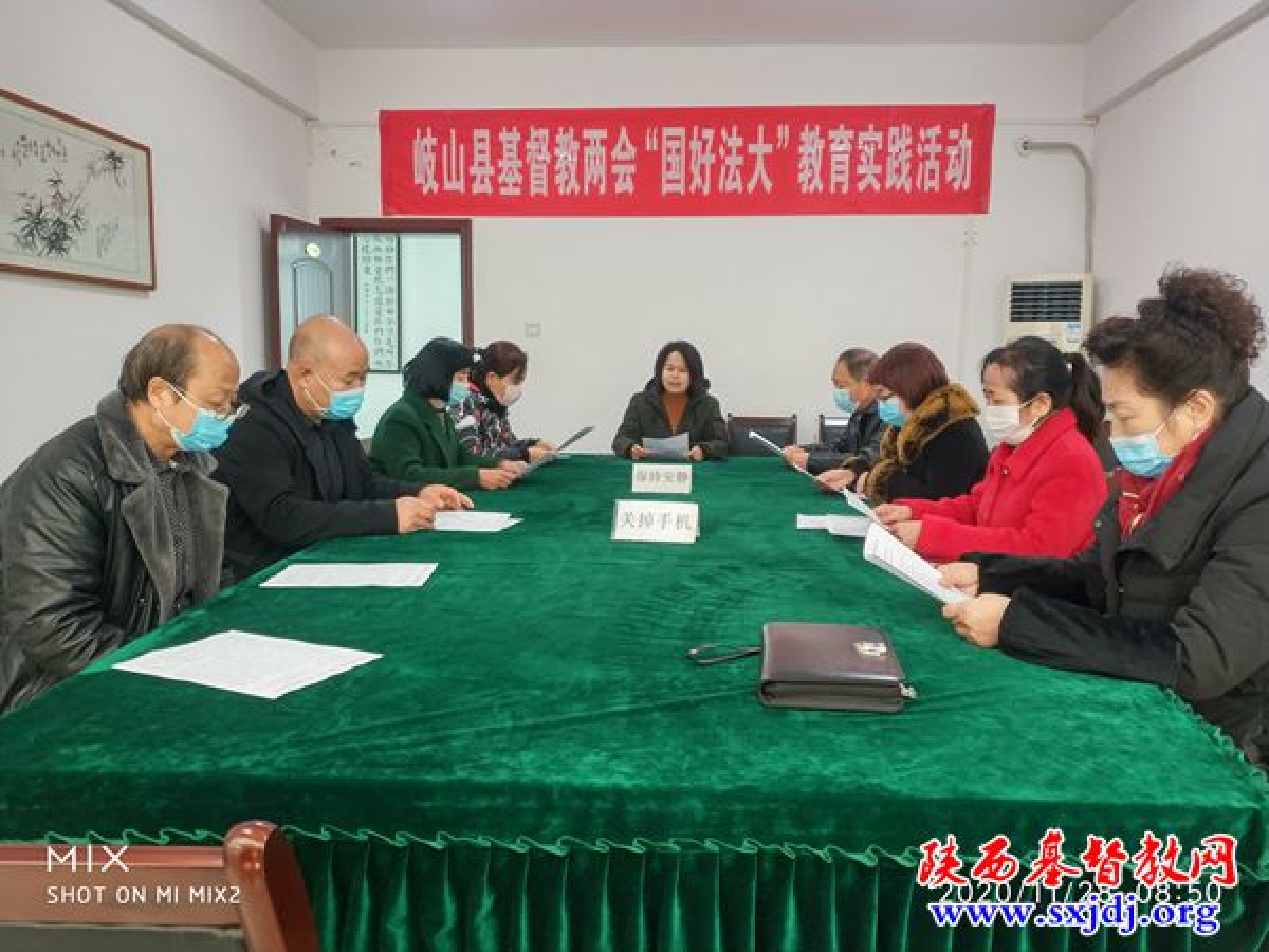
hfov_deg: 56.8
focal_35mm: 32
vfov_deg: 44.2
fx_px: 1173
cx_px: 634
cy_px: 476
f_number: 2
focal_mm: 4.5
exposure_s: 1/20
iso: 365
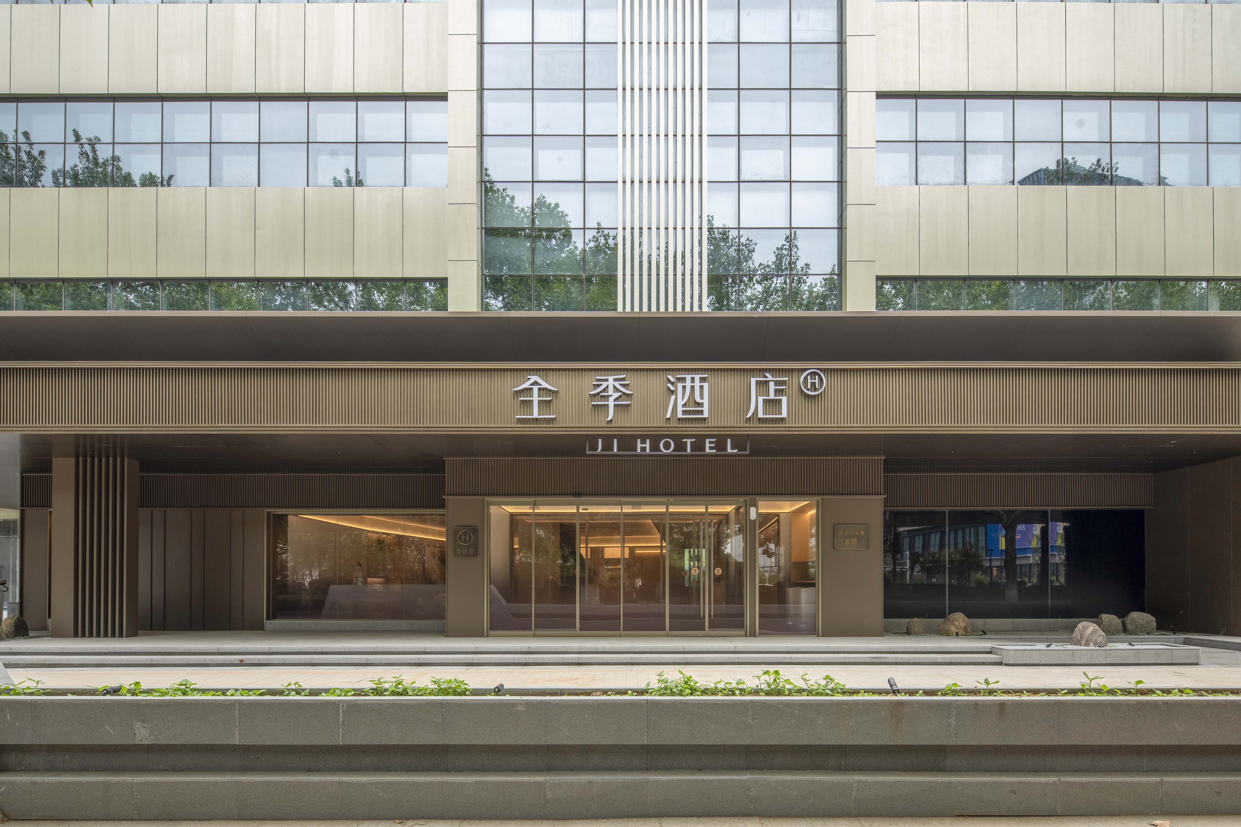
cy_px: 414
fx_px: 586
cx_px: 620
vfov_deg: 70.4
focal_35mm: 17
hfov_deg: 93.3
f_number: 11
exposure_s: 1/500
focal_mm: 17
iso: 320
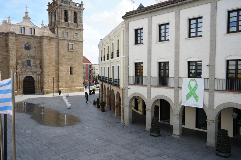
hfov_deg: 60.3
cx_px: 120
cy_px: 80
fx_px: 207
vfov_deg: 42.3
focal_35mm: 31
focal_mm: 31
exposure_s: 1/320
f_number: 5
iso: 100
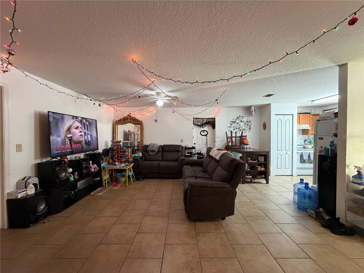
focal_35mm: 14
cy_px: 136
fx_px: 147
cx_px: 182
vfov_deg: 85.7
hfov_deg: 102.1
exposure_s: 1/60
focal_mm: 2.22
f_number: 2.2
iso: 640
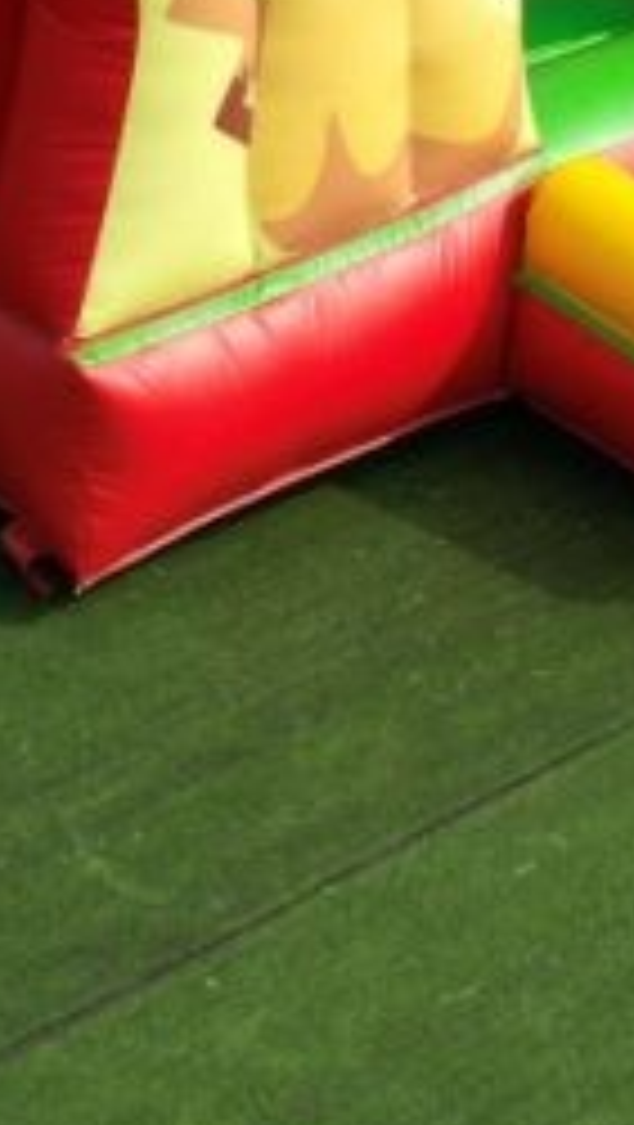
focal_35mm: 107
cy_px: -320
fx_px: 3191
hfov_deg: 11.3
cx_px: 315
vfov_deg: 18.6
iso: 110
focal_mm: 6.72
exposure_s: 1/3200
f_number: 1.7
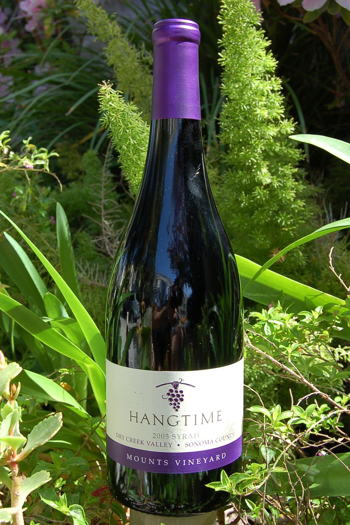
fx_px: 569
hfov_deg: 34.2
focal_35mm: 39
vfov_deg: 49.6
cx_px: 175
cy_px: 262
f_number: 9
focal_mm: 26
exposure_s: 1/125
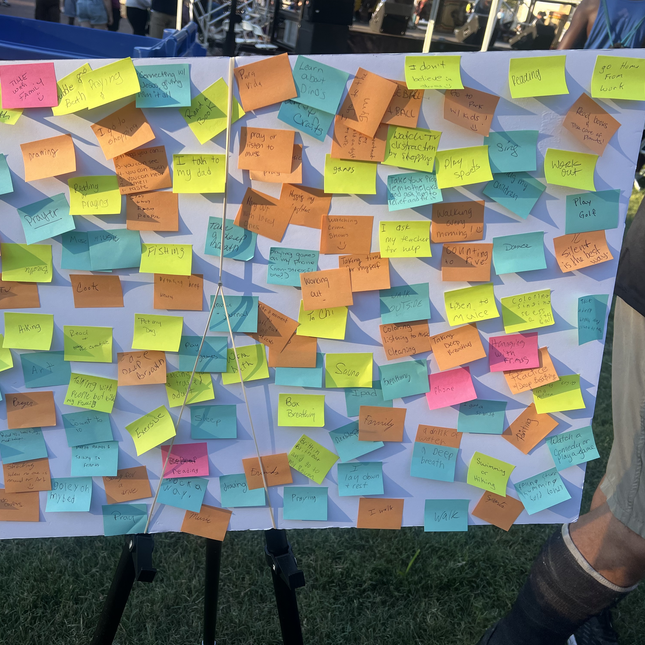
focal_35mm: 31
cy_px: 320
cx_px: 253
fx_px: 654
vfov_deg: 52.5
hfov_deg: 52.1
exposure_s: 1/902
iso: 50
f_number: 1.5
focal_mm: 5.7
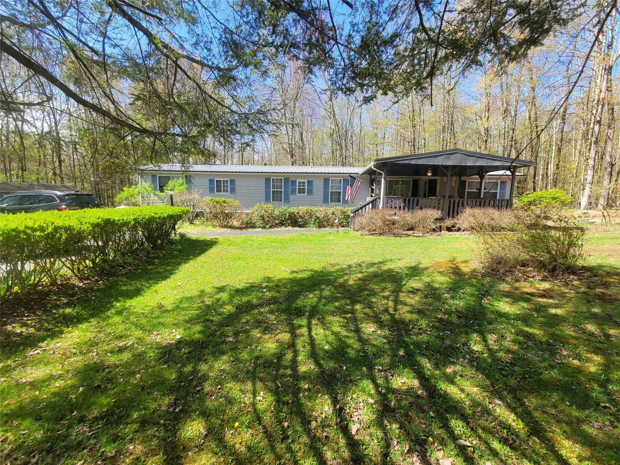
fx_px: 233
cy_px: 232
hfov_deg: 106.2
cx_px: 310
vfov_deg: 89.9
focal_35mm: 13
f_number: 2.2
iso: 50
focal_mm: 2.2
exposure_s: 1/503
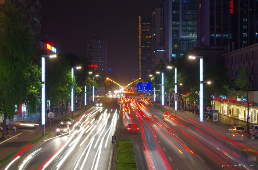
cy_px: 85
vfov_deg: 29.1
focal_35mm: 46
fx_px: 329
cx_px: 129
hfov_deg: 42.8
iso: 160
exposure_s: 6
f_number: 22
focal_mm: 31
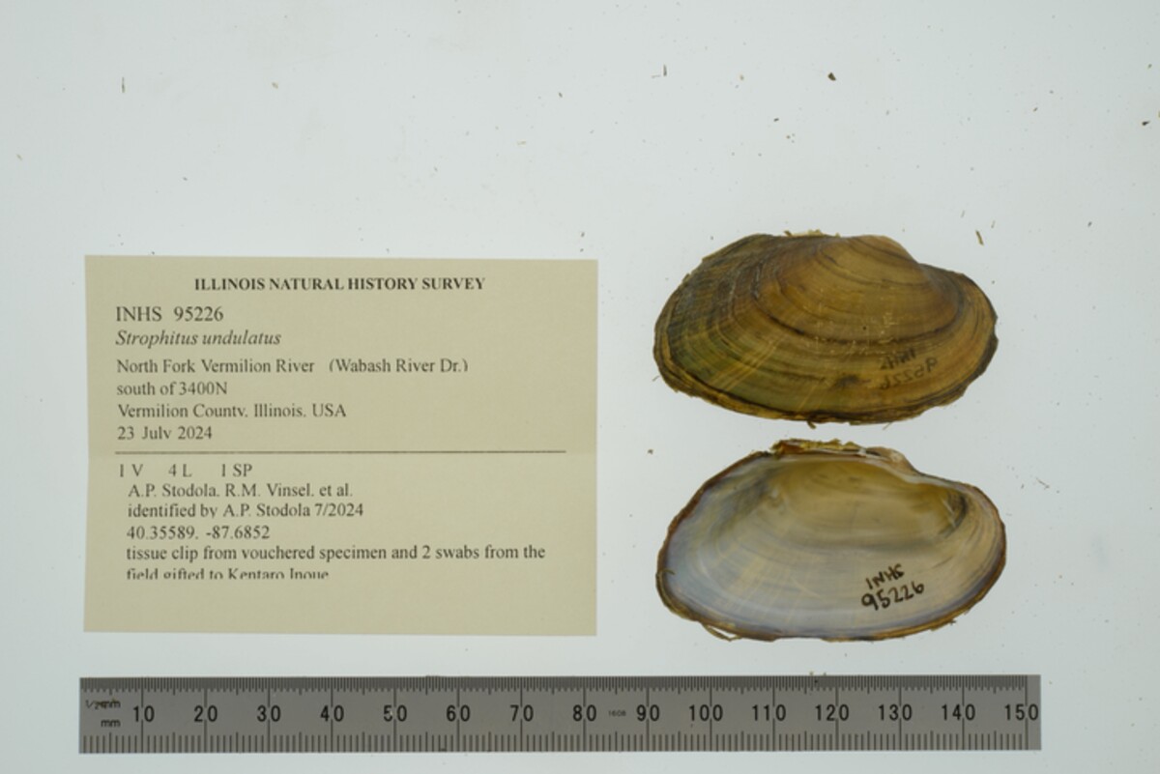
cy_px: 387
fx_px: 1934
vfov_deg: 22.6
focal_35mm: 60
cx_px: 580
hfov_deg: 33.4
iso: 100
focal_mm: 60
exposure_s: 1/13
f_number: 32
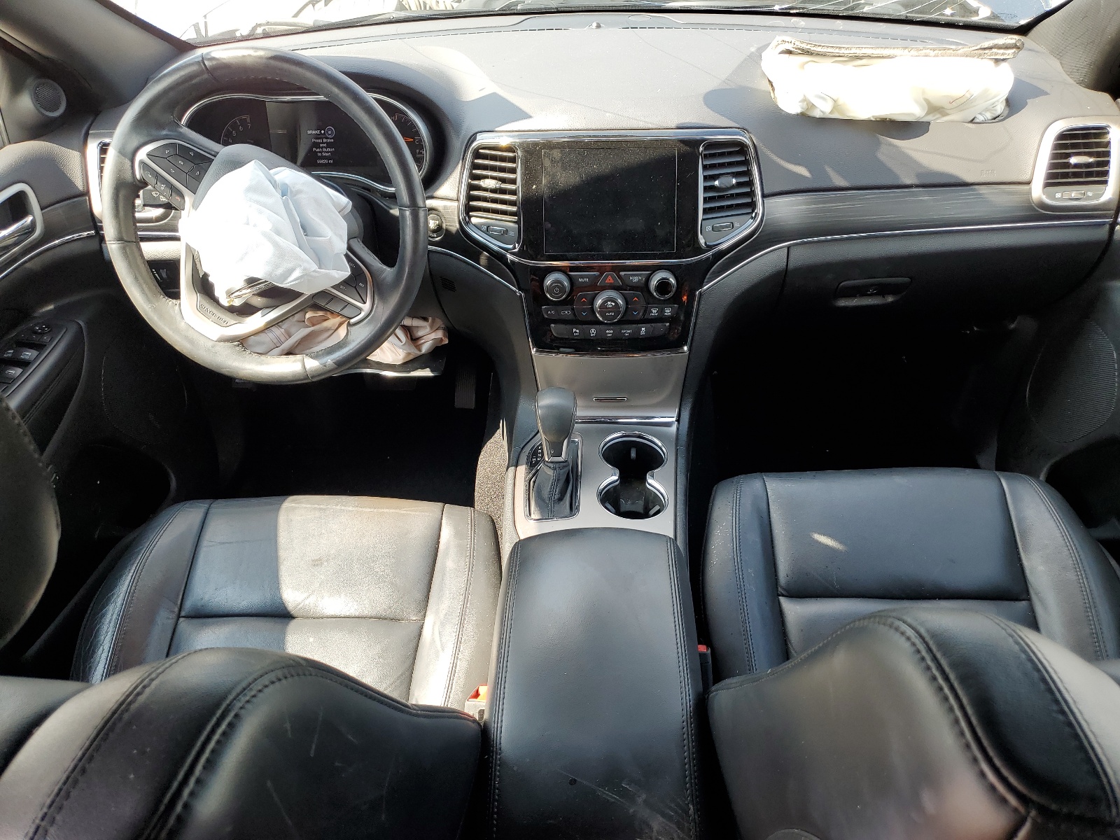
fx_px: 841
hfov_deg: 67.3
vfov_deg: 53.1
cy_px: 420
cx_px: 560
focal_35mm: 26
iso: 50
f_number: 1.5
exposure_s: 1/196
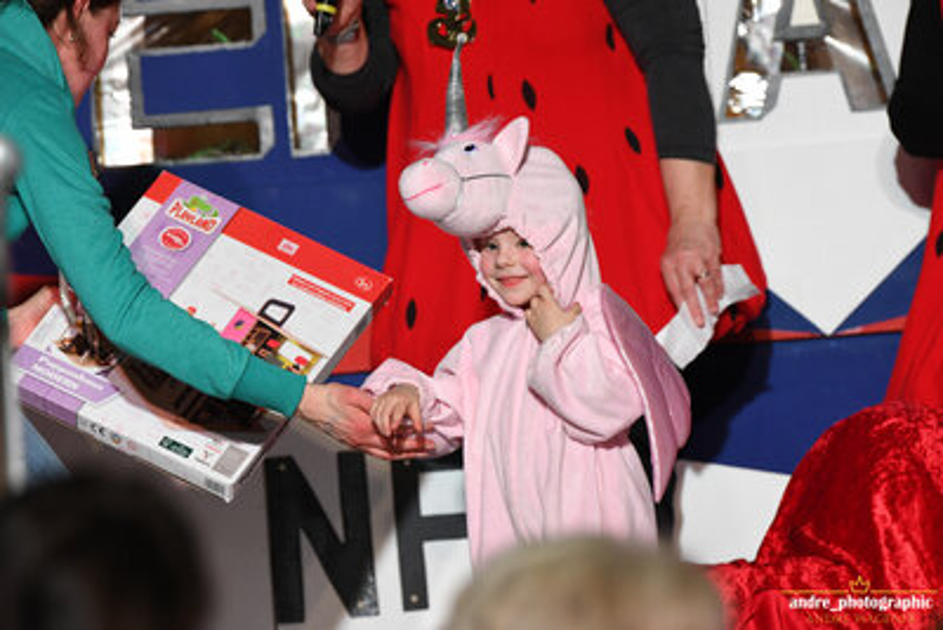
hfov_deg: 9.1
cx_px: 472
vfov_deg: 6.1
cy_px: 315
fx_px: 5896
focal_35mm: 225
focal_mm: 150
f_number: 3.2
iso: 1600
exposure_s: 1/500
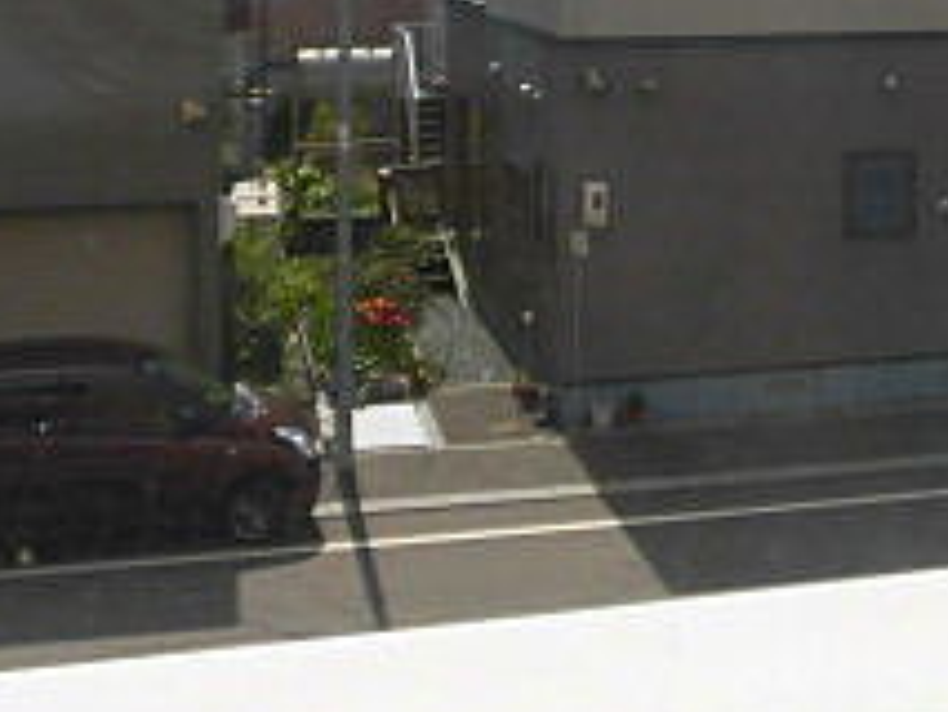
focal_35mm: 72
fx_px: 1973
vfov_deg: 19.1
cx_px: 912
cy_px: -187
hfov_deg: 25.9
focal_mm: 4.3
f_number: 7.8
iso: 100
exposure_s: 1/400
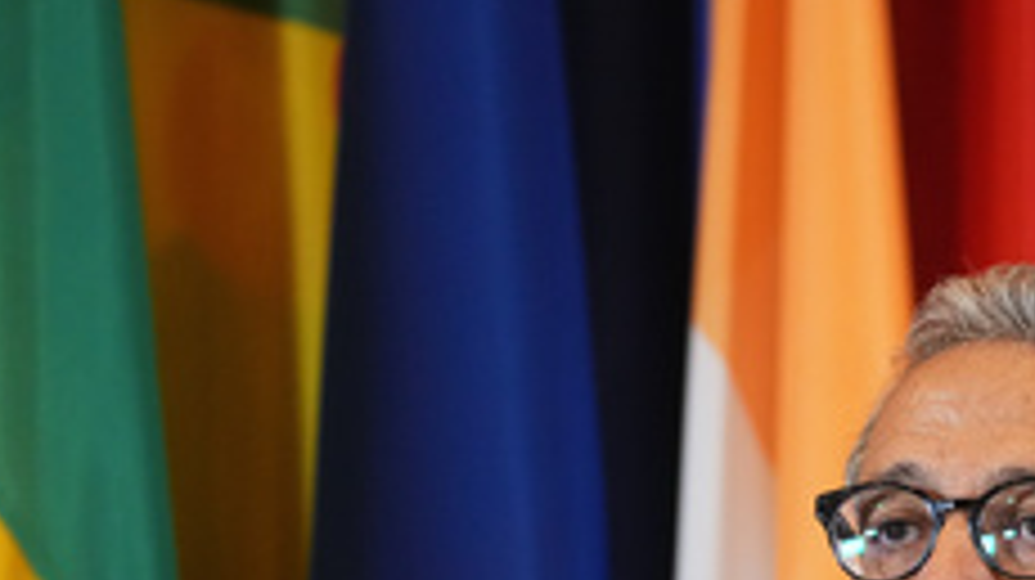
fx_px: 10120
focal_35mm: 369
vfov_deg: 3.3
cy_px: 704
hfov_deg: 5.8
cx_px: 1084
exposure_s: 1/200
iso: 3200
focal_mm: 158
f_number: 2.8
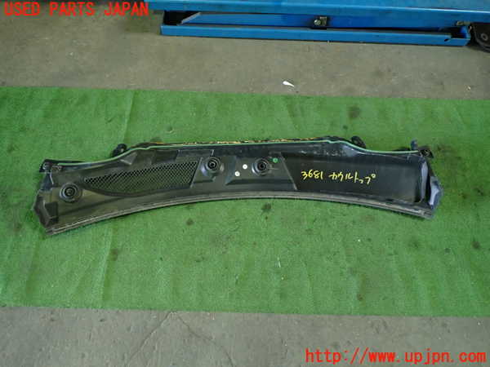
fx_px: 354
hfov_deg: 69.4
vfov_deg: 54.9
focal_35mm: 25
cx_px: 245
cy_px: 184
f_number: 2
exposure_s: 1/30
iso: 400
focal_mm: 4.5
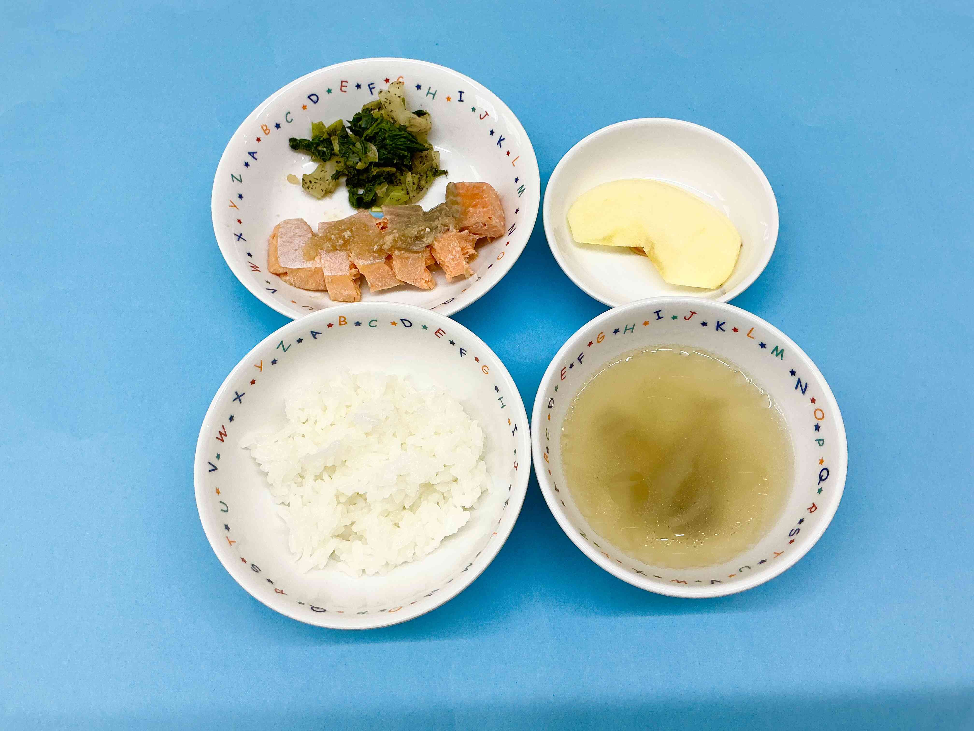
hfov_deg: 61.7
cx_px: 487
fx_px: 816
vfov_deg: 48.2
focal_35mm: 29
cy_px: 366
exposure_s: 1/120
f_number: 1.8
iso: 32
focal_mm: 3
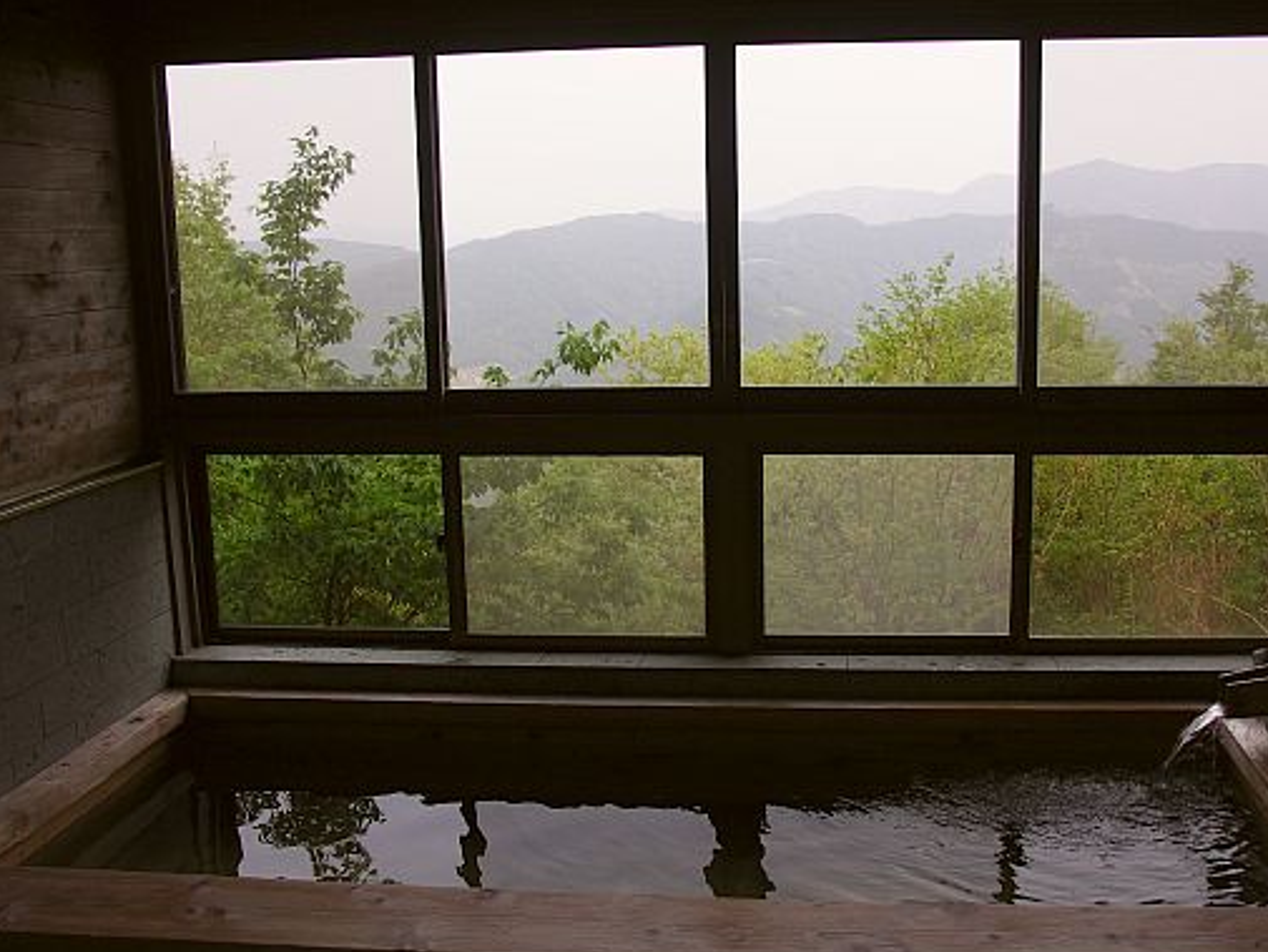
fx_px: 1392
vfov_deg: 37.7
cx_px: 713
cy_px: 502
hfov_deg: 48.9
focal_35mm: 38
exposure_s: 1/100
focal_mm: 7.8
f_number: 3.5
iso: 50
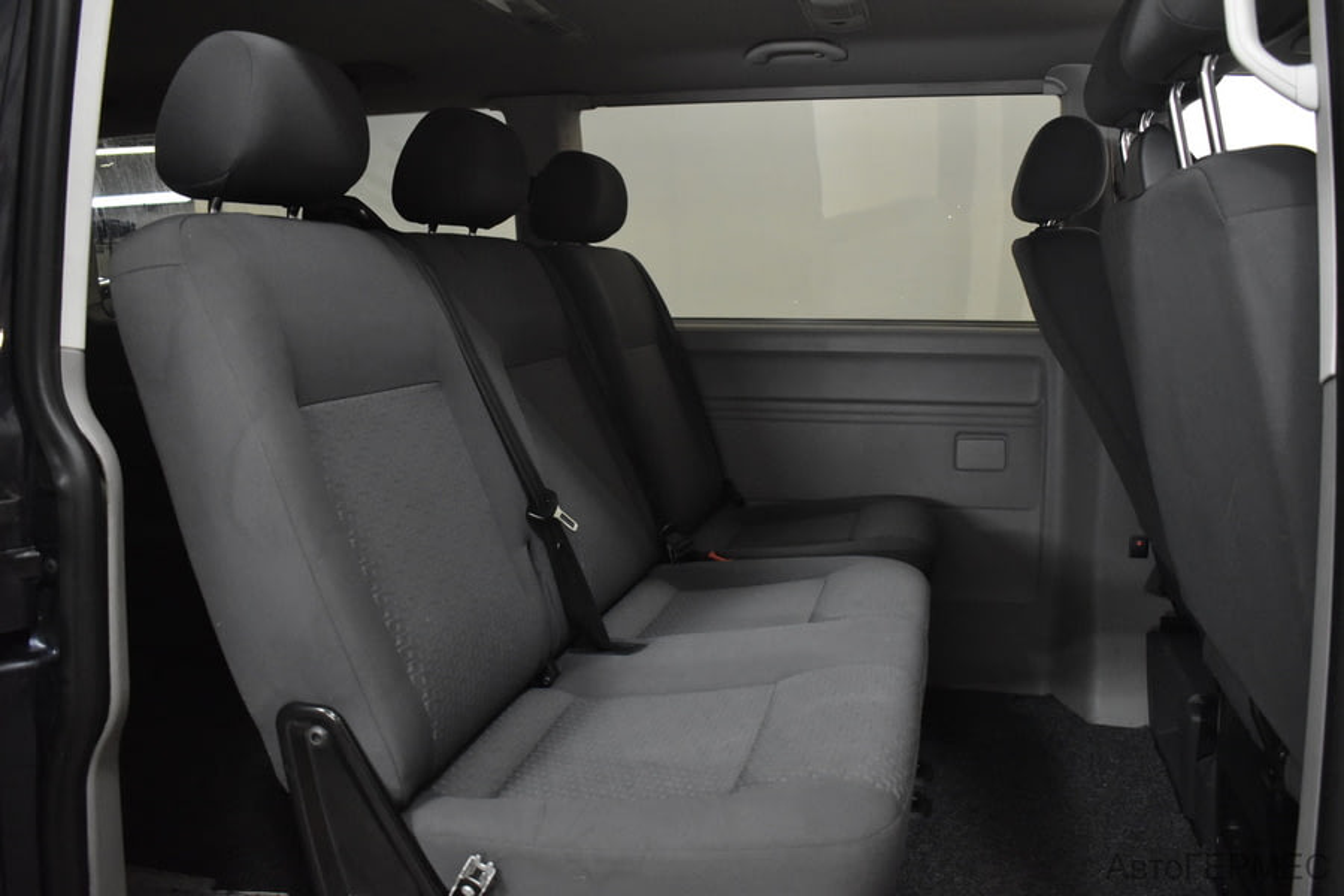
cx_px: 672
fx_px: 1120
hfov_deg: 61.9
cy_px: 448
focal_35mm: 30
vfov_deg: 43.6
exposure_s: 1/80
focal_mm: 20
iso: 3200
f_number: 3.8
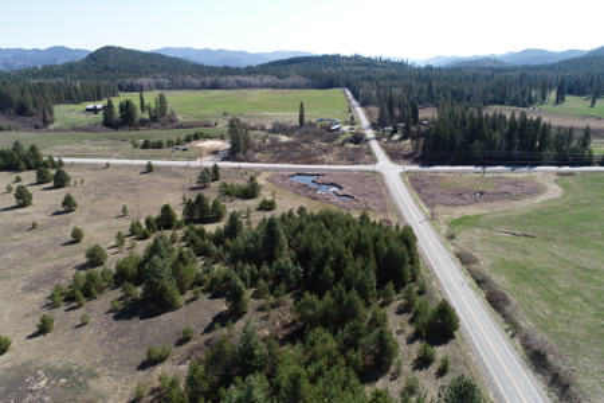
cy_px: 202
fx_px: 403
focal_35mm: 24
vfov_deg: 53.1
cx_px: 302
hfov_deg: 73.7
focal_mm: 8.8
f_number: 5.6
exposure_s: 1/320
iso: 100
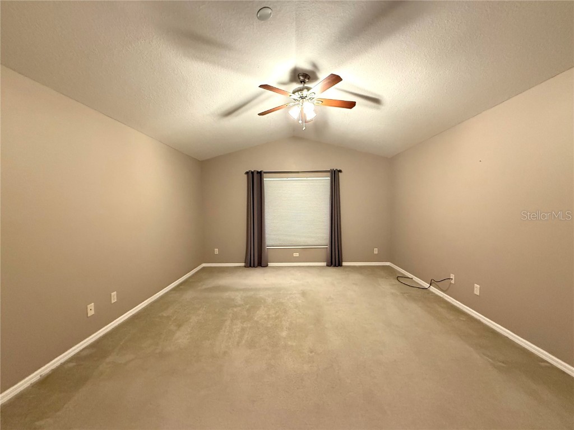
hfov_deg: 102.1
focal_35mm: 14
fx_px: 232
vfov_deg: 85.7
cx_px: 287
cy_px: 215
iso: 640
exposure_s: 1/60
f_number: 2.2
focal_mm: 2.22
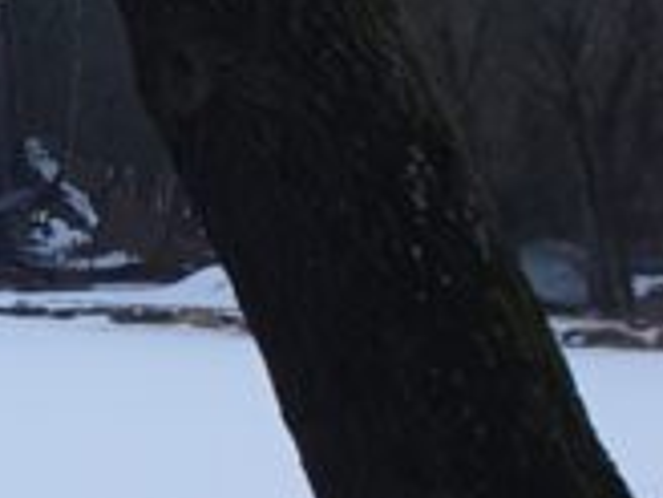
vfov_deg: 9.1
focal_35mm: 162
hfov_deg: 9.8
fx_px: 3103
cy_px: 45
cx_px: -1213
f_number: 2.4
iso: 64
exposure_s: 1/100
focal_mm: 4.3
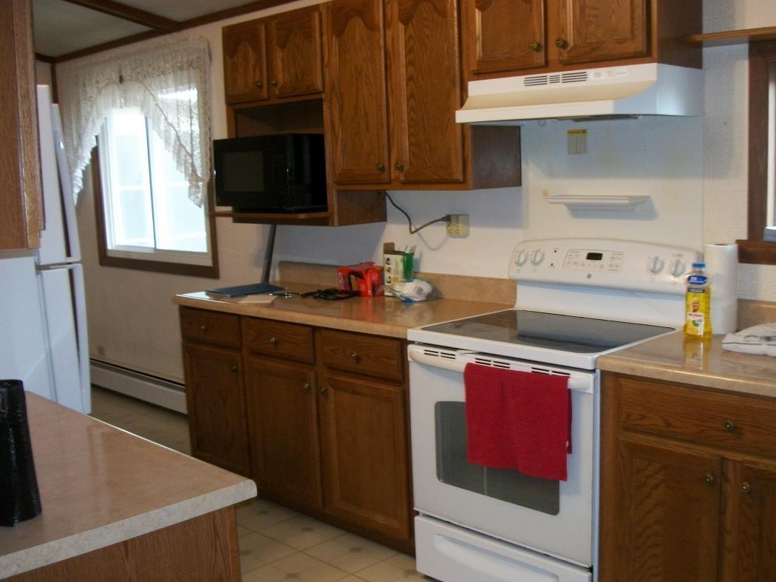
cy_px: 347
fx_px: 874
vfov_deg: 36.7
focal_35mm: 39
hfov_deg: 47.7
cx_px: 438
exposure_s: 1/30
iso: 160
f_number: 2.9
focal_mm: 5.7
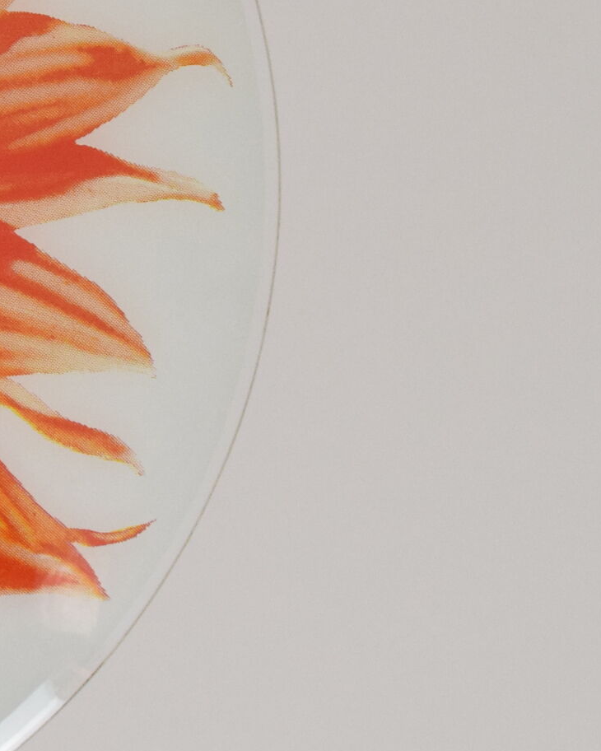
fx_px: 5134
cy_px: 177
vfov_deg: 8.4
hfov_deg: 6.6
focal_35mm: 231
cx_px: -469
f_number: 8
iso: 1600
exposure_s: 1/250
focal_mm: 50
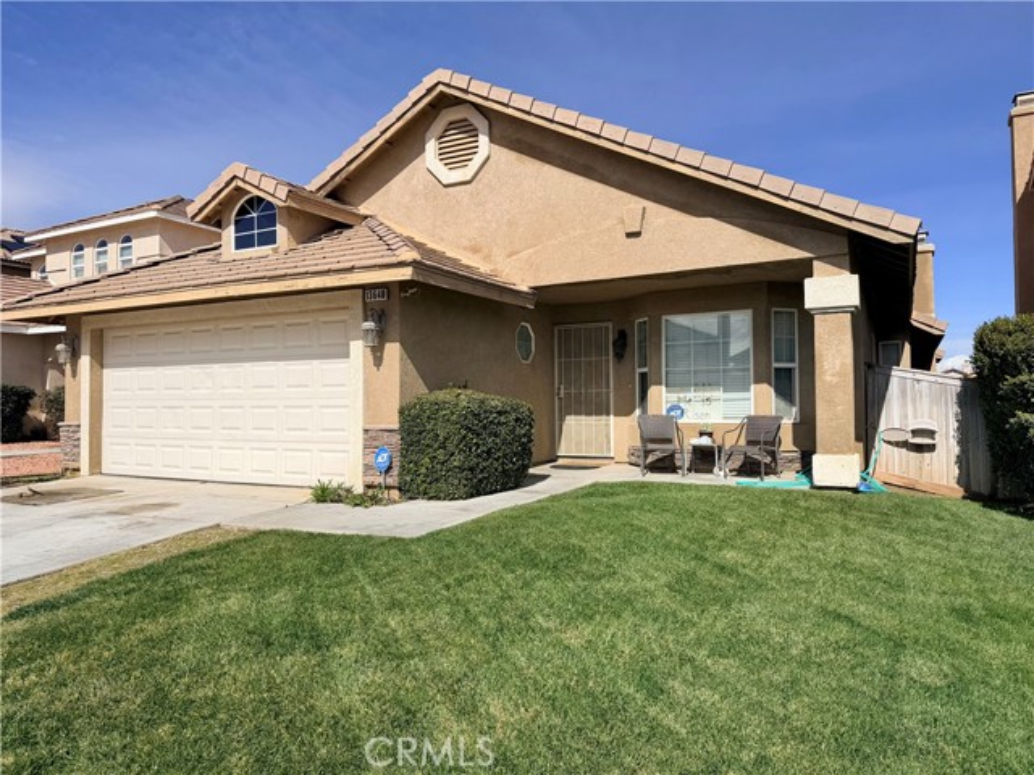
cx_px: 517
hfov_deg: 71.6
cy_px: 388
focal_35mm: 24
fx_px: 717
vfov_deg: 56.8
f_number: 1.78
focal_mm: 6.76
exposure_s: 1/10309
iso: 80
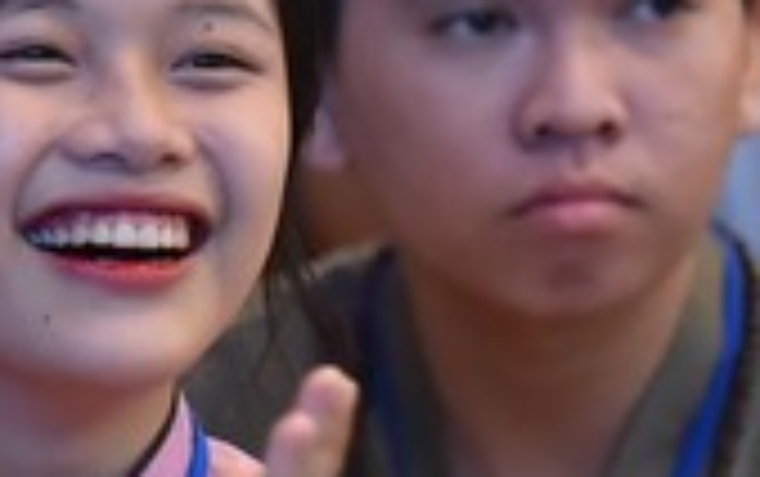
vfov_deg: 2.9
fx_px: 9413
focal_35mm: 454
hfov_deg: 4.6
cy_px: 173
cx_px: 76
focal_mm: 116
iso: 1600
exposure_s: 1/250
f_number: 2.8
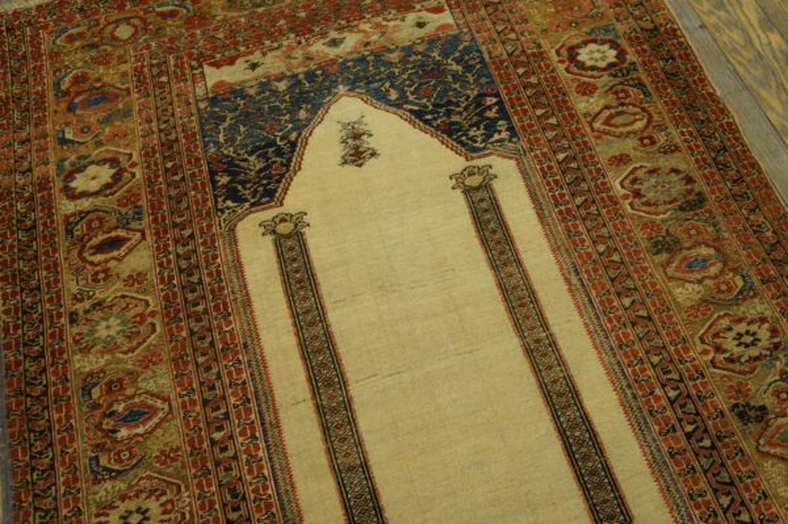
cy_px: 262
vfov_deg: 43.5
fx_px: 656
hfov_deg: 62.0
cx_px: 394
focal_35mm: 30
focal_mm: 20
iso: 500
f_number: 4
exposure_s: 1/60
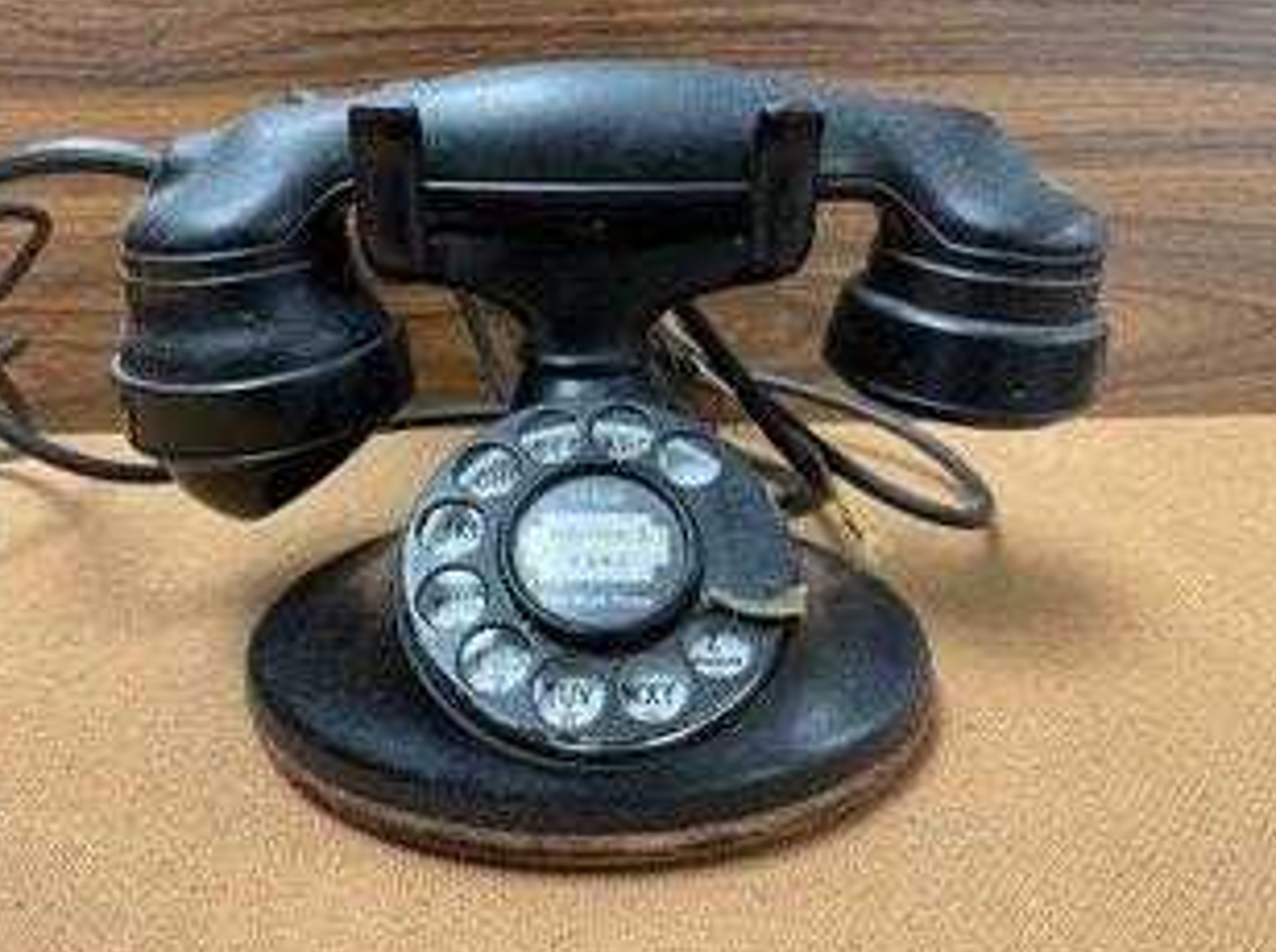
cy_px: 511
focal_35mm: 29
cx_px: 590
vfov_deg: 48.1
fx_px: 1067
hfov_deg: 61.7
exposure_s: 1/60
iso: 320
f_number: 1.6
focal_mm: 4.2
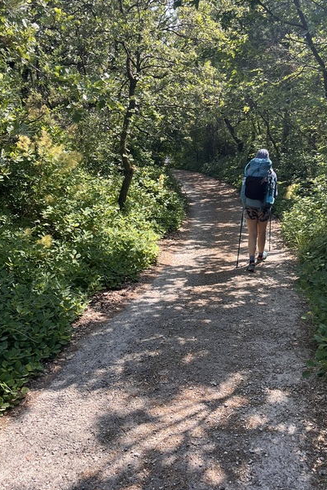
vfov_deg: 53.1
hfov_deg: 36.8
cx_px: 195
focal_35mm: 36
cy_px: 225
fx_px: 490
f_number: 1.6
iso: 50
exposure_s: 1/569
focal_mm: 5.1
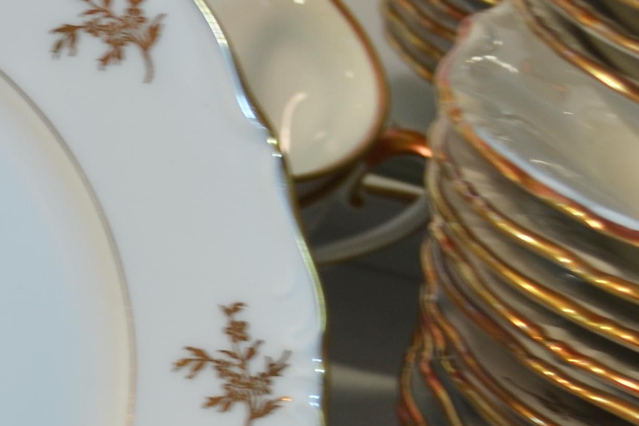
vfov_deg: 8.7
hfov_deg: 12.5
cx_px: -277
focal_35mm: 157
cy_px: 291
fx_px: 2787
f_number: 5
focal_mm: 28
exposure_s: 1/20
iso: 100
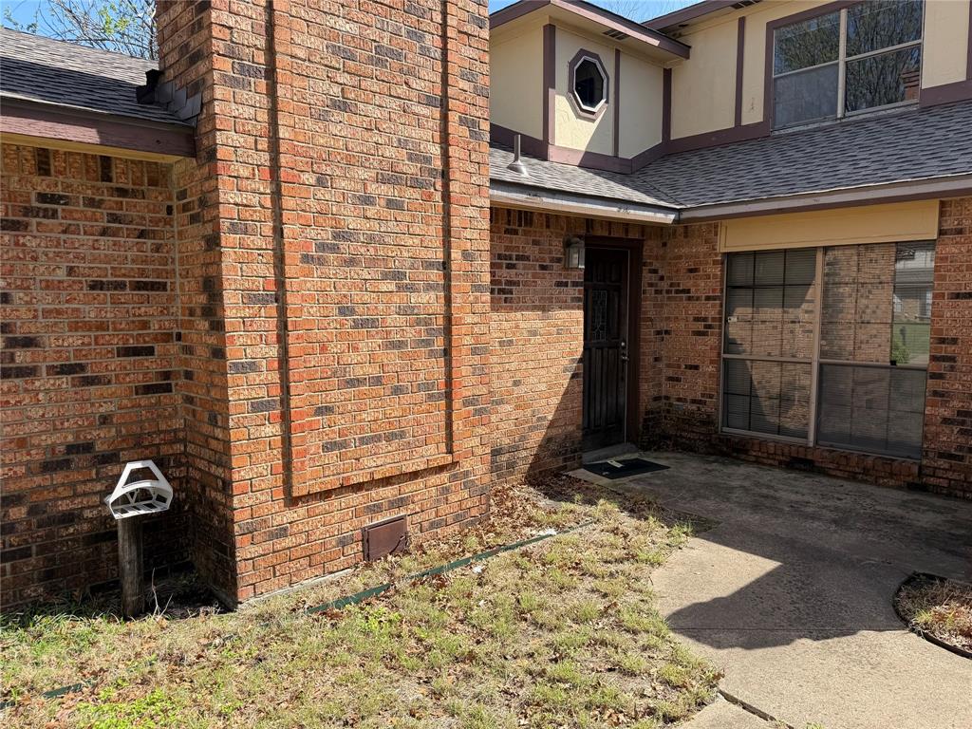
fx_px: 674
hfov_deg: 71.6
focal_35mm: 24
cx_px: 486
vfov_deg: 56.8
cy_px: 364
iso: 80
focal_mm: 6.76
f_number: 1.78
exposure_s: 1/2053
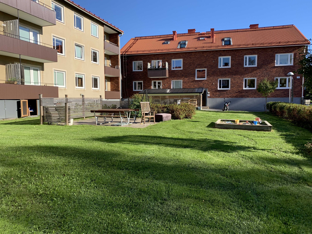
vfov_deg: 53.1
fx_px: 234
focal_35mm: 26
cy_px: 117
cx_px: 156
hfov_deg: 67.3
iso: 25
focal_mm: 4.25
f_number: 1.8
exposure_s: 1/1065
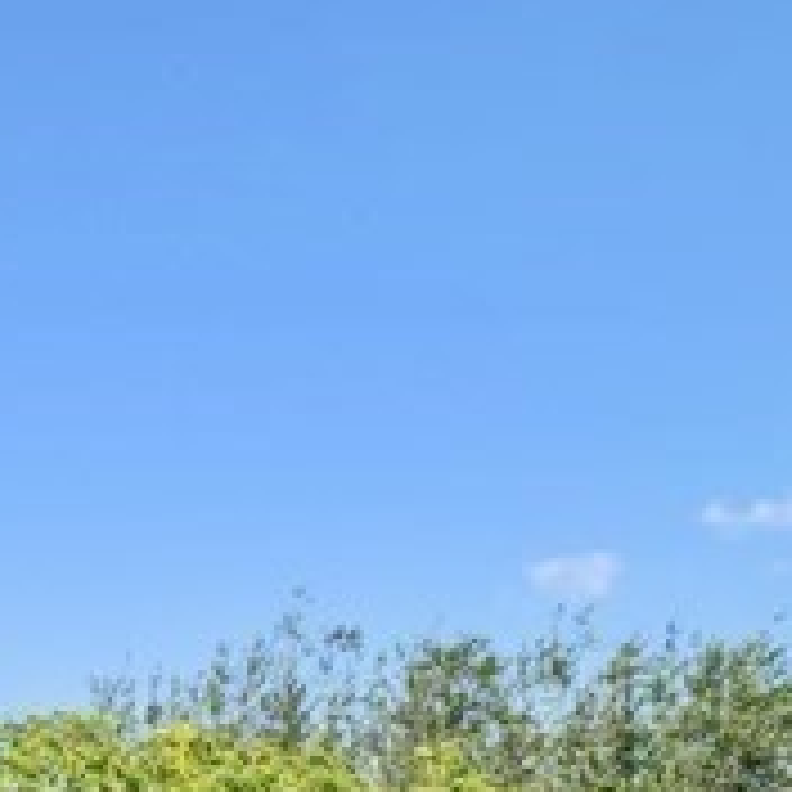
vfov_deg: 23.9
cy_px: 794
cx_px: -342
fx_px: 1786
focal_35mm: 69
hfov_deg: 21.6
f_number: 8
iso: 100
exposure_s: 1/160
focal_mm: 14
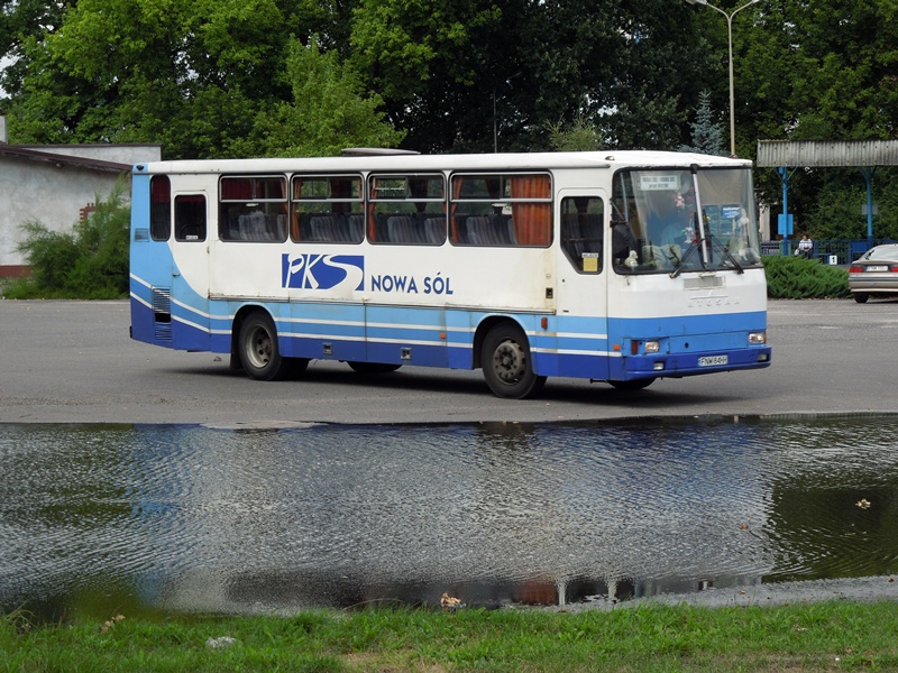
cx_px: 449
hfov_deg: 18.5
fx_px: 2750
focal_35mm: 106
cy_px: 336
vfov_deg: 14.0
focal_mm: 19.1
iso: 100
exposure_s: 1/250
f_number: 4.7
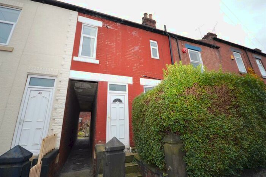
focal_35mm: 15
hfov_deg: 100.4
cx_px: 133
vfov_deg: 77.3
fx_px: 111
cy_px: 88
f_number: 4.5
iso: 400
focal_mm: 10
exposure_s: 1/80
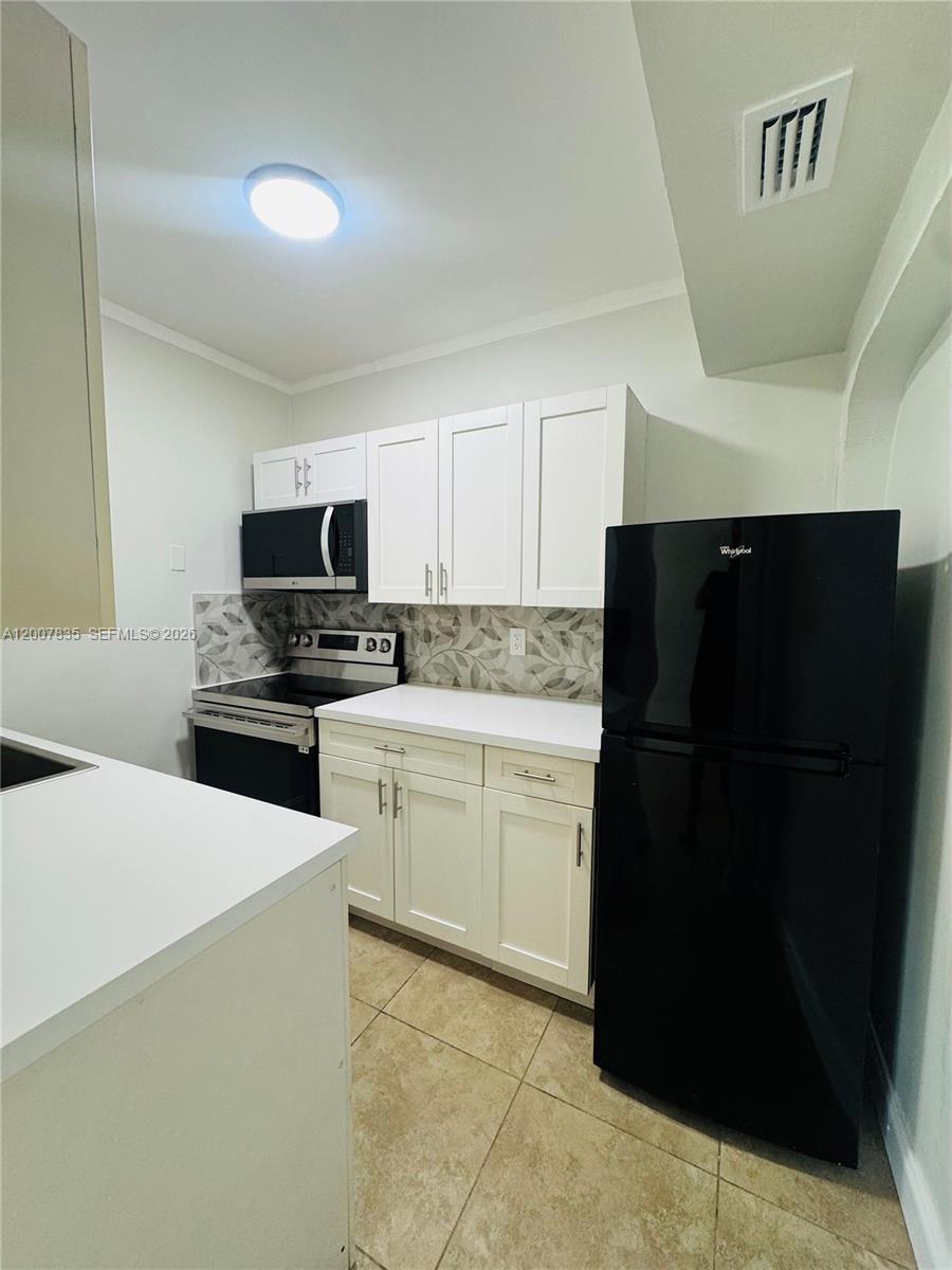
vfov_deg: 102.1
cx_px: 476
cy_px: 635
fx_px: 513
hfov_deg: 85.7
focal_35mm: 14
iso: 160
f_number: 2.2
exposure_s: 1/63
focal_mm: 2.22
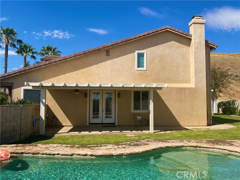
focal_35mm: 29
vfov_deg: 48.2
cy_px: 90
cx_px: 120
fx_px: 201
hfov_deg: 61.7
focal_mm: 3
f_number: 1.8
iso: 16
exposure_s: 1/2959
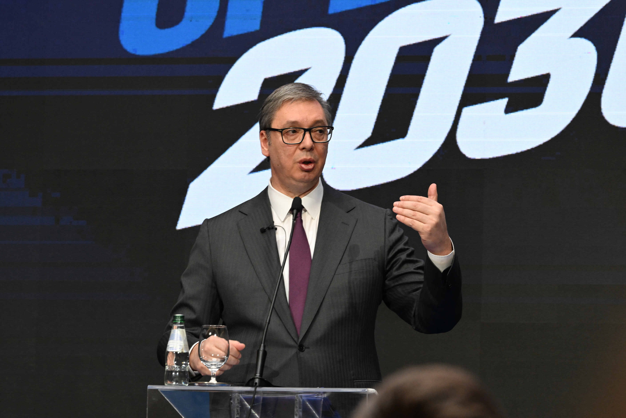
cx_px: 313
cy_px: 209
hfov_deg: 10.3
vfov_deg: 6.9
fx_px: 3478
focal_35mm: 200
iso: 3200
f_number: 8
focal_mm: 200
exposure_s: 1/160
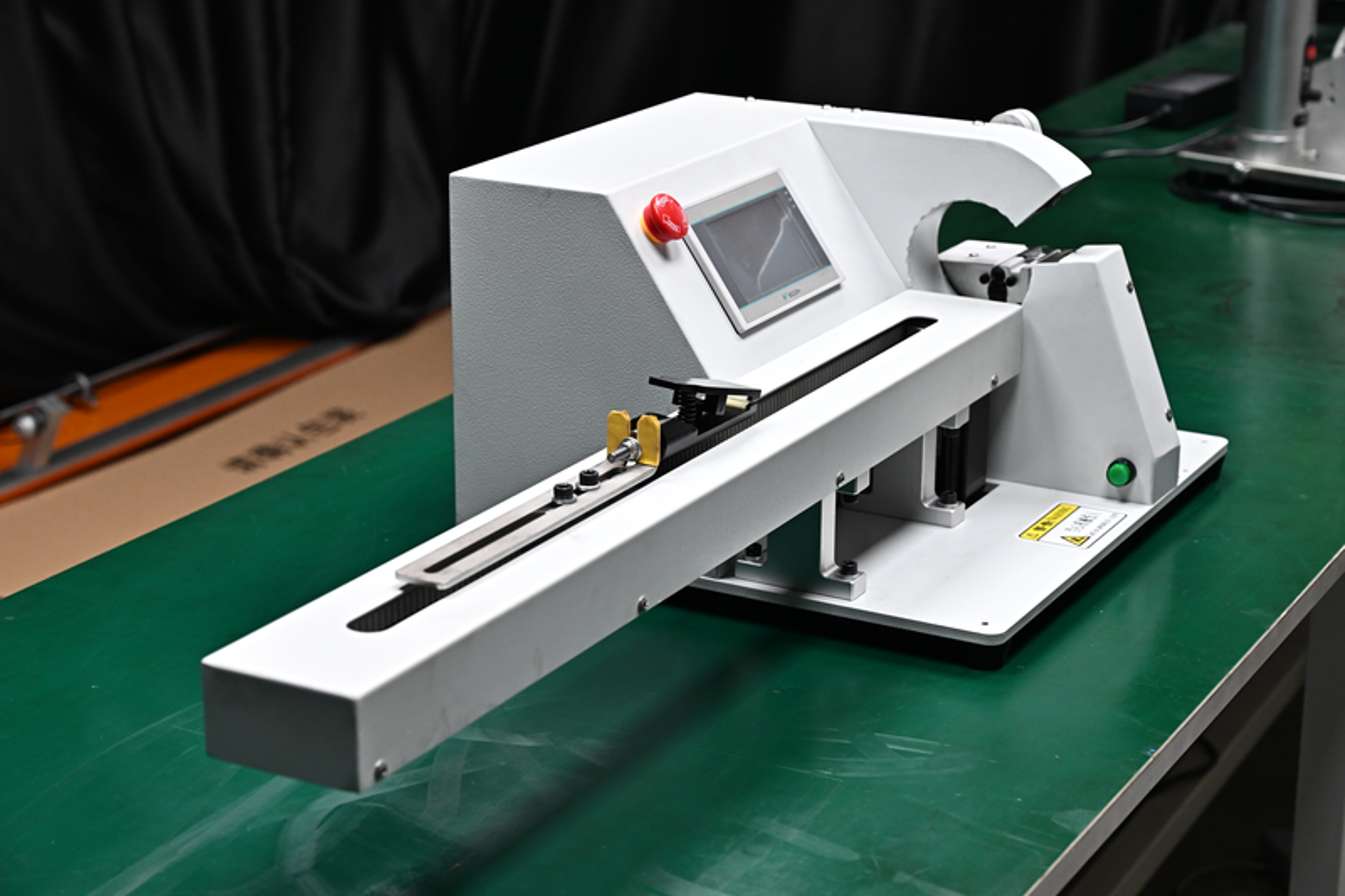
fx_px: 2615
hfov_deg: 28.8
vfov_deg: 19.4
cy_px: 448
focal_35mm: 70
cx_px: 672
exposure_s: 1/125
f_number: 7.1
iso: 1250
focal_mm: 70
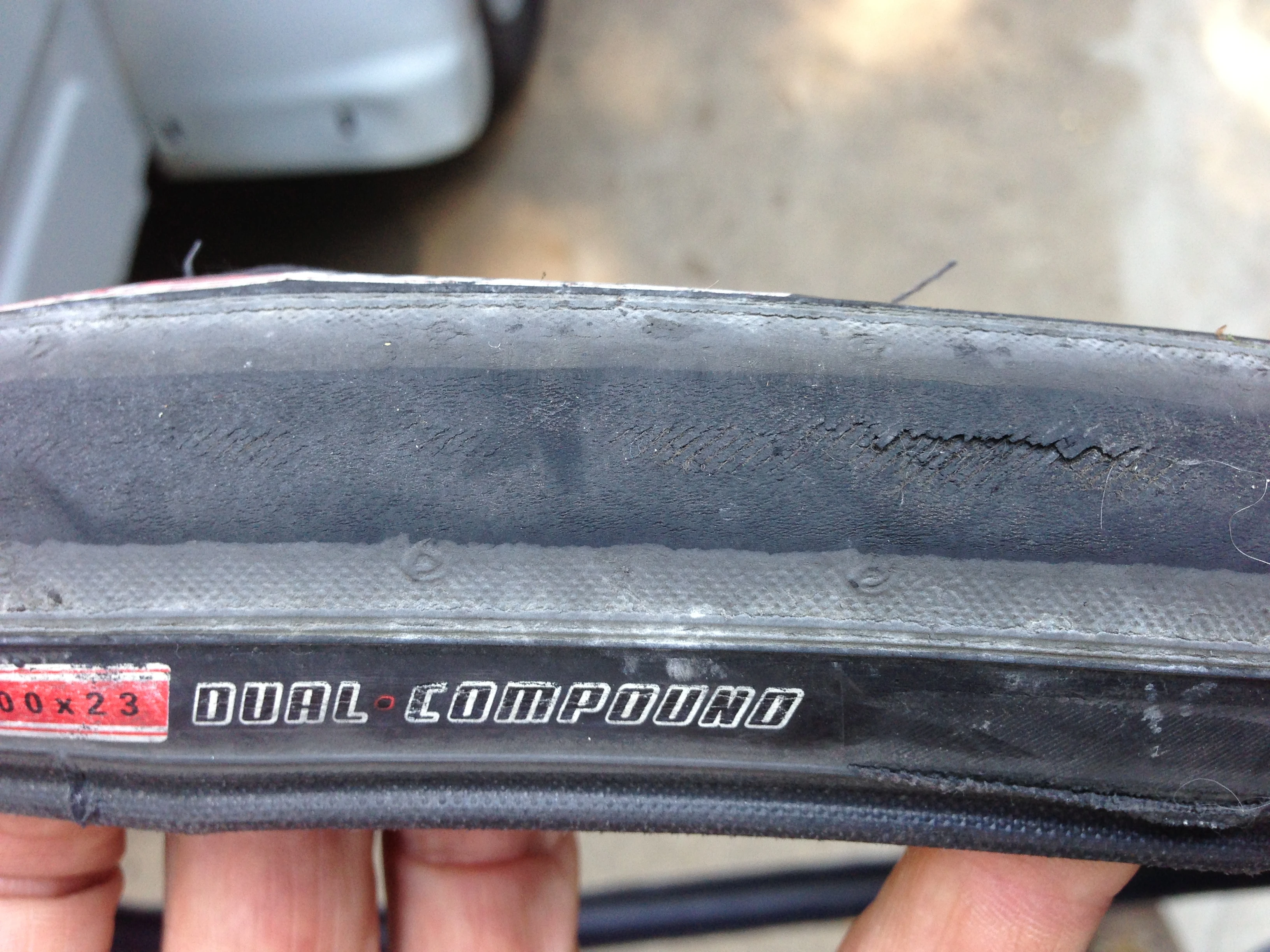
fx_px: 1211
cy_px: 476
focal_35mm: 33
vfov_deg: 42.9
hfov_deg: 55.4
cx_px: 635
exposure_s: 1/120
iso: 80
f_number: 2.4
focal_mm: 4.13
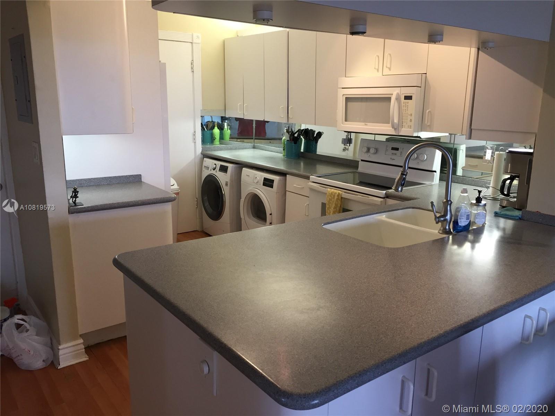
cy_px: 208
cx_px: 278
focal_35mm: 29
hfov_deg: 61.7
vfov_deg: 48.2
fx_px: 465
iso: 64
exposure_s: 1/30
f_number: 2.2
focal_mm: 4.15
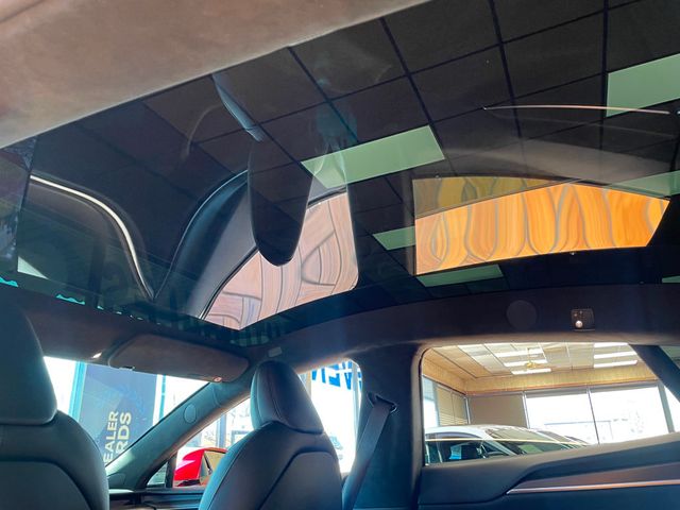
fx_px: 511
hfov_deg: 67.3
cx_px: 340
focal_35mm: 26
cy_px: 255
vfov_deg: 53.1
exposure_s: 1/60
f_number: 1.6
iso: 80
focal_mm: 4.2
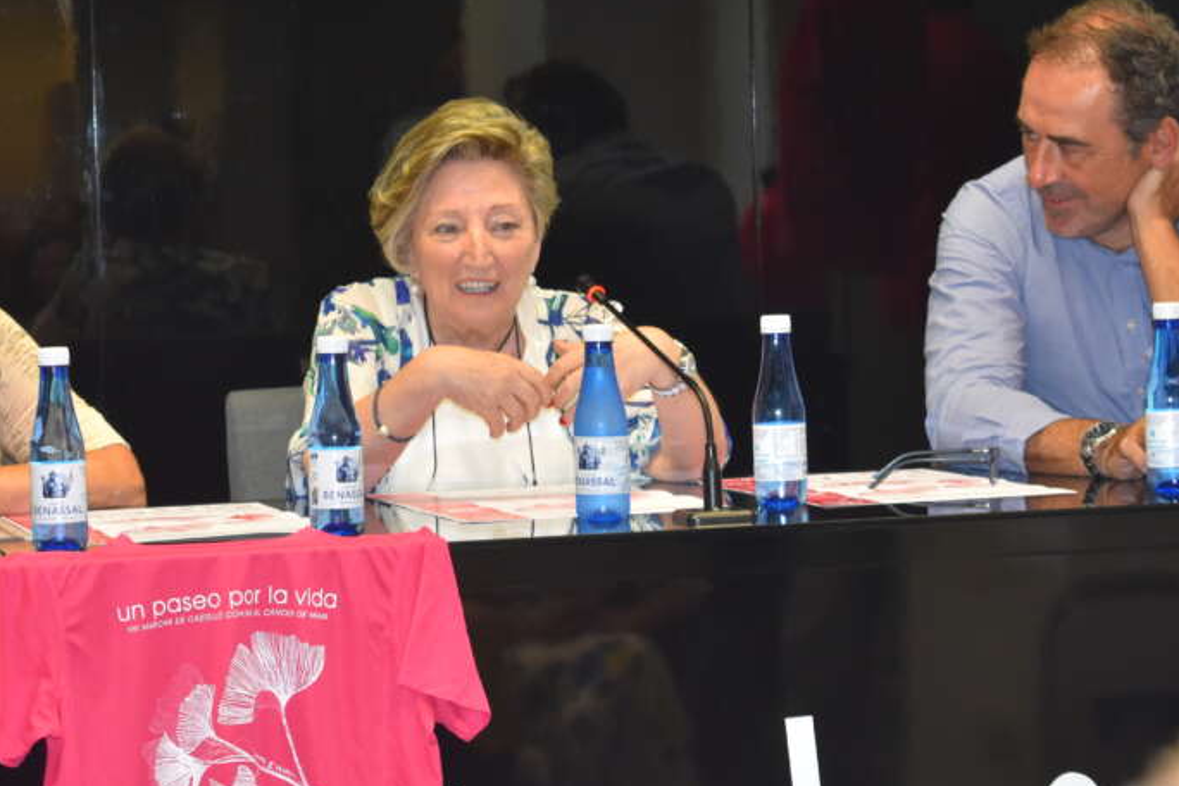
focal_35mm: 128
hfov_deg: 16.0
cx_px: 496
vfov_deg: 10.7
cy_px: 218
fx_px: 4184
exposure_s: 1/125
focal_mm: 55
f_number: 5.6
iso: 800
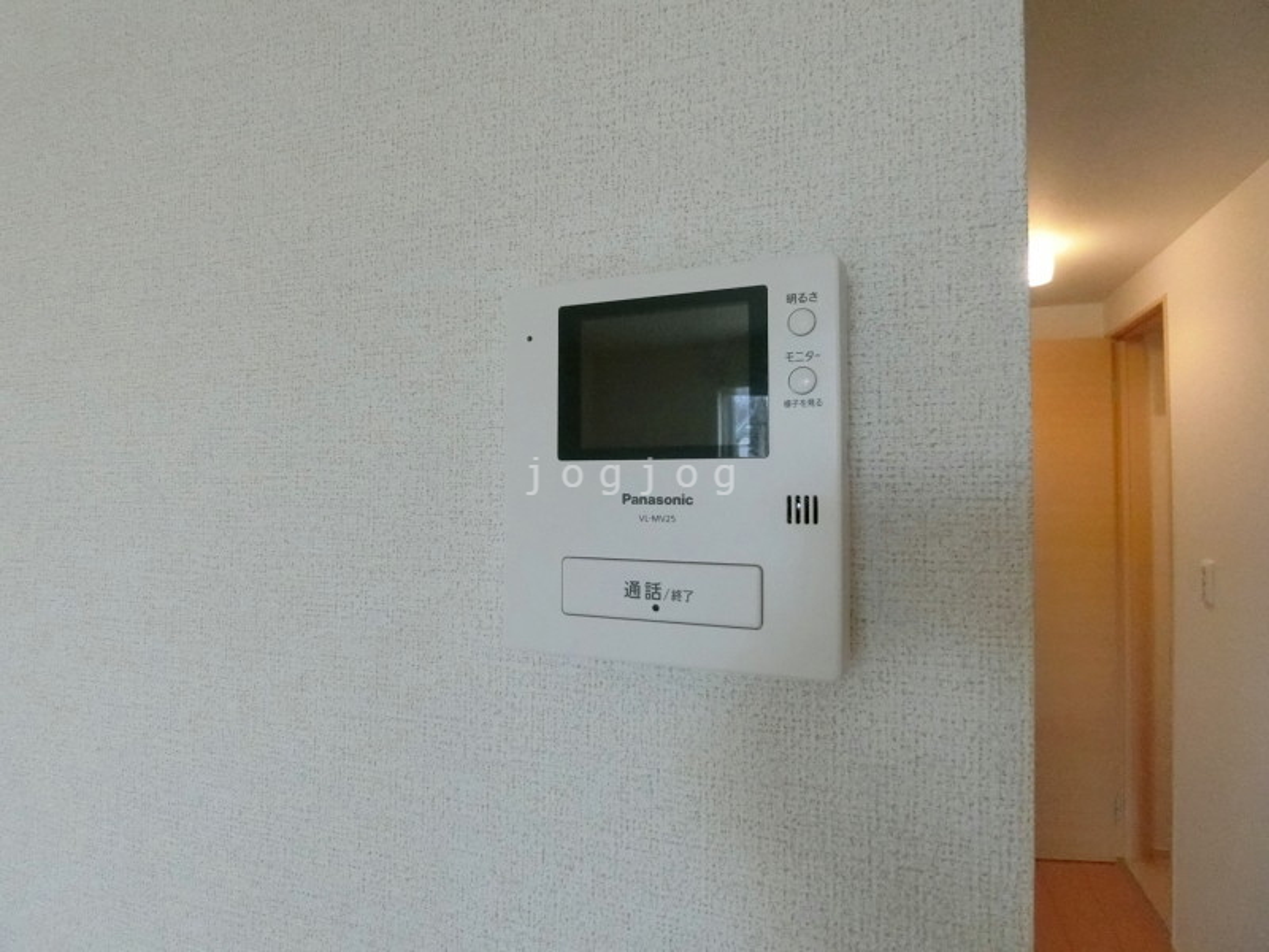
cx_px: 634
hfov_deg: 84.7
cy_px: 476
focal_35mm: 19
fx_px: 697
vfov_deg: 68.7
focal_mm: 4.06
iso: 1600
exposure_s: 1/500
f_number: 2.7
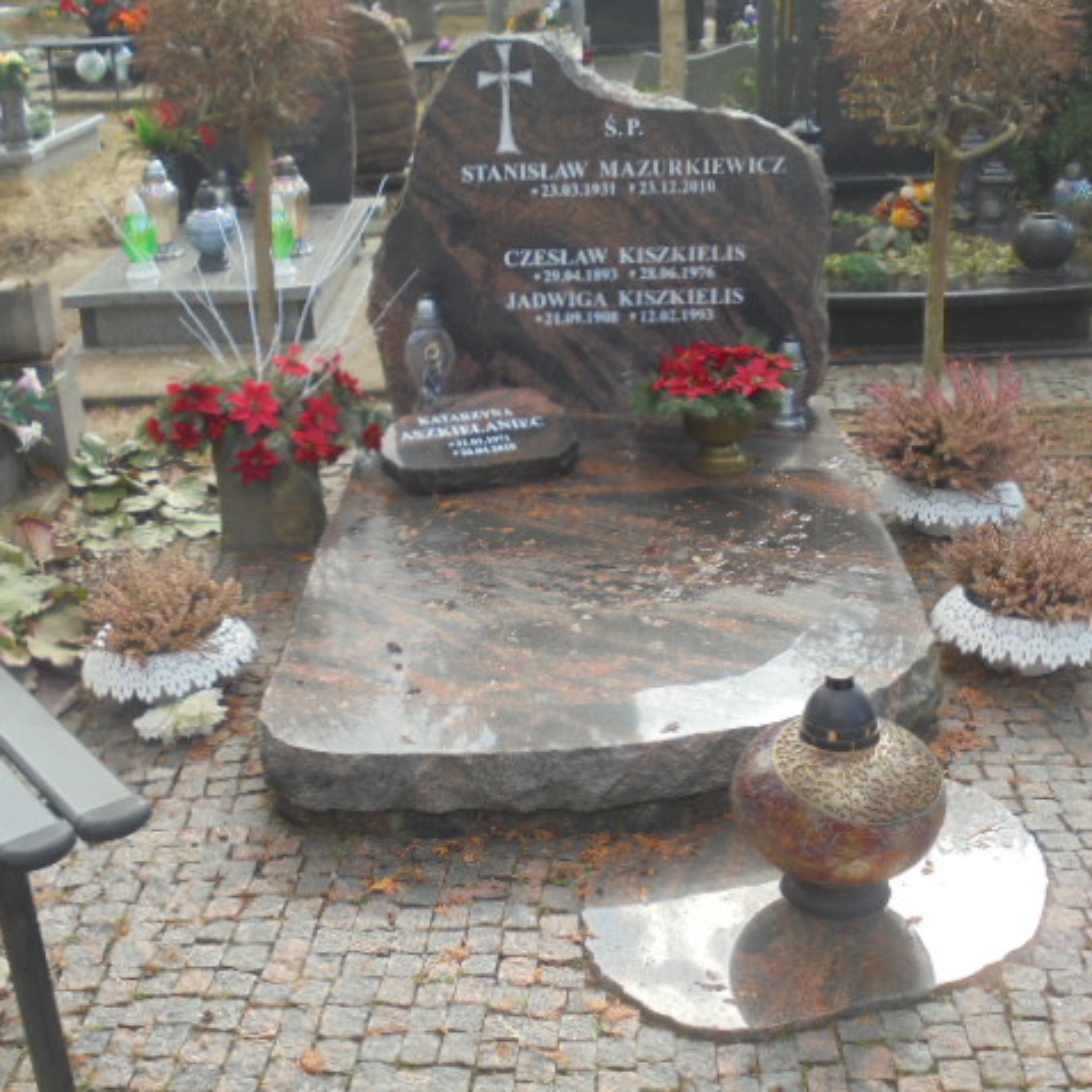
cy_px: 546
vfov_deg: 37.6
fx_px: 1606
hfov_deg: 37.5
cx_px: 505
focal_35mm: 45
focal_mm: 6.9
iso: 100
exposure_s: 1/160
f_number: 4.2
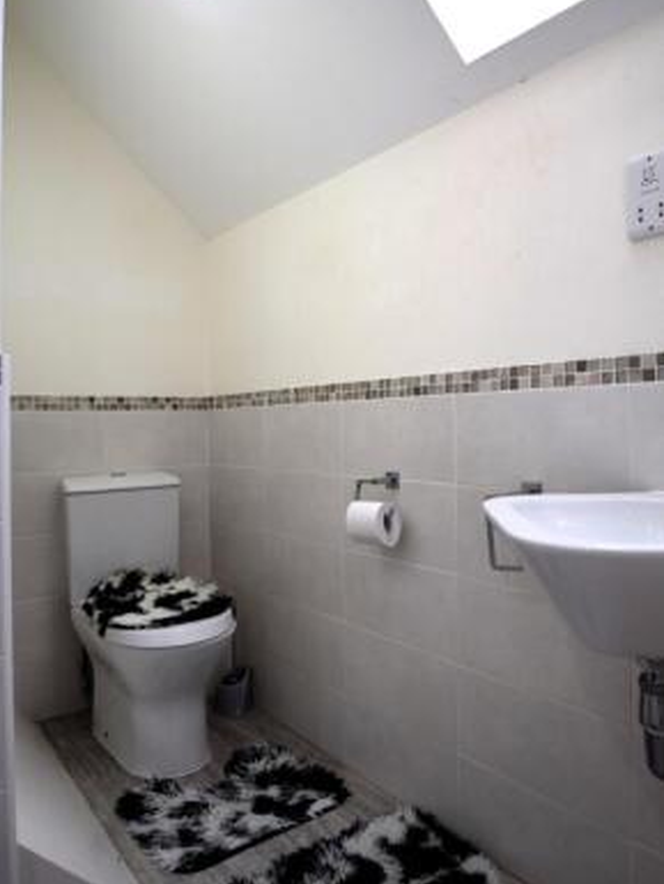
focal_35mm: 25
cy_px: 398
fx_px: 627
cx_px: 332
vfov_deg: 70.2
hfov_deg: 55.8
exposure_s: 1/60
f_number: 4
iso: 400
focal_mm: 15
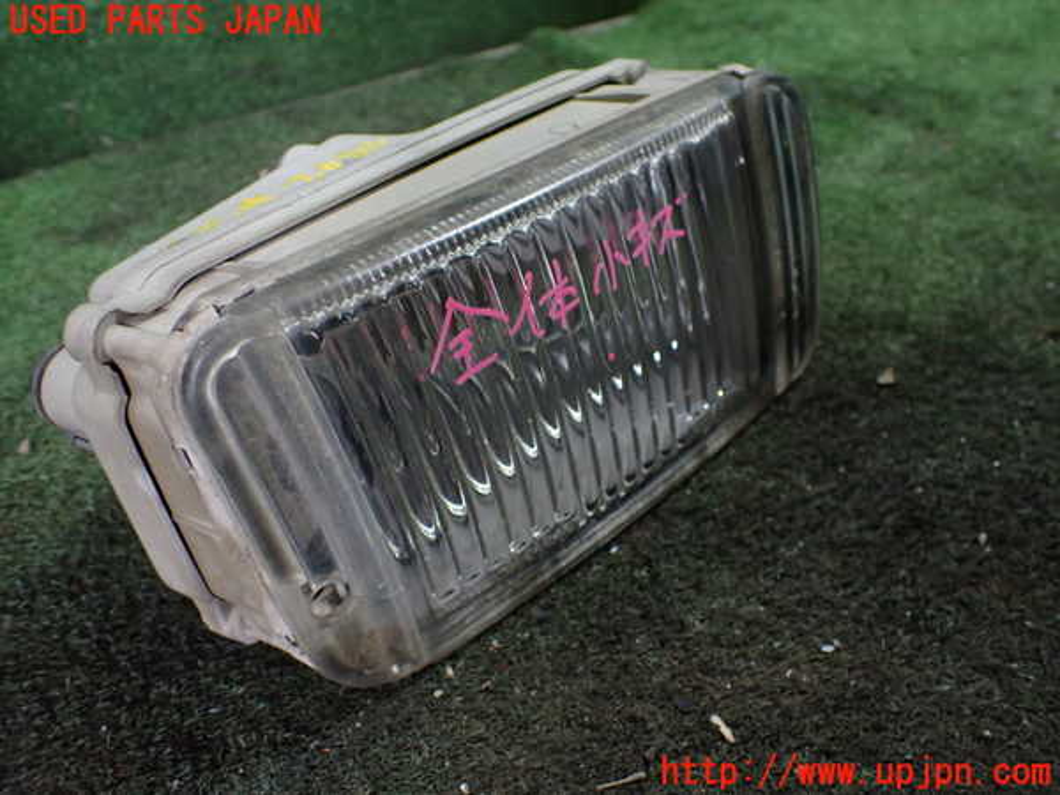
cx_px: 530
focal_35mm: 30
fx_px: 919
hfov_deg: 60.0
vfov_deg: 46.8
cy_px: 398
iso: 800
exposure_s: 1/125
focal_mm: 5.4
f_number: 2.3
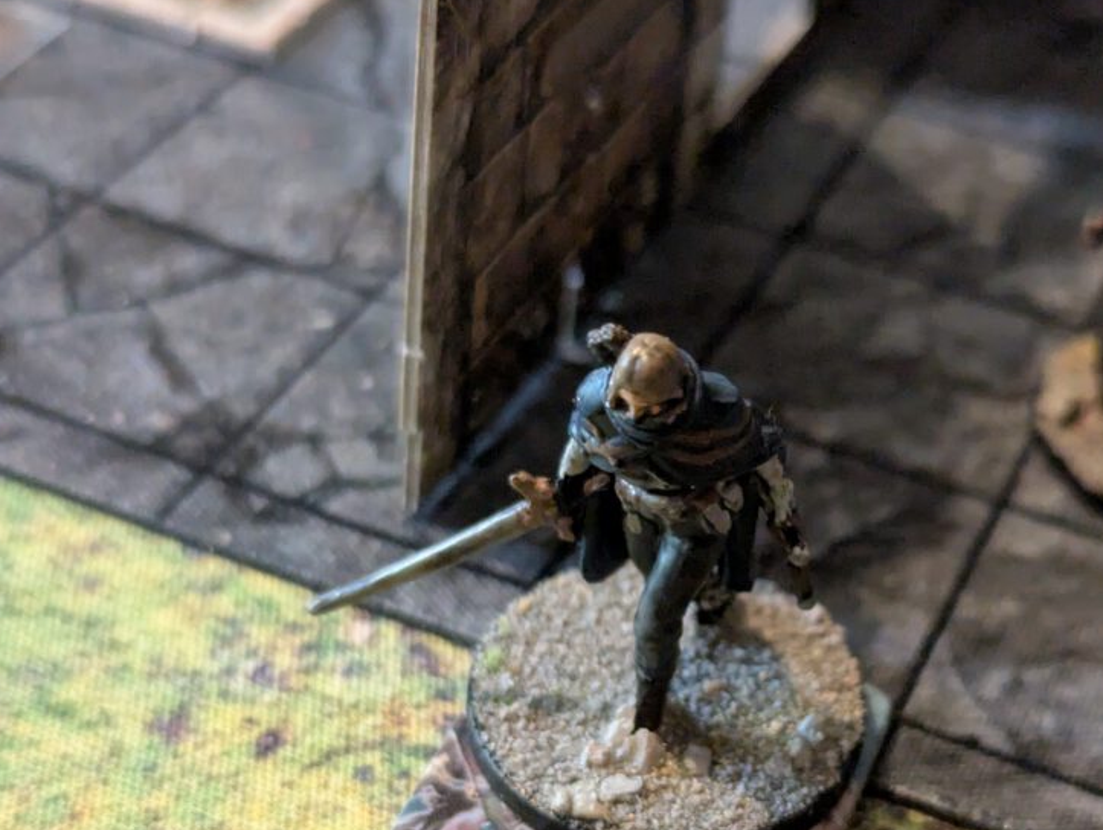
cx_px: 659
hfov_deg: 28.5
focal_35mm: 68
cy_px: 571
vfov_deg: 21.6
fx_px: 2169
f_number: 1.85
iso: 1615
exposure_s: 1/32.6
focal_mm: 6.81
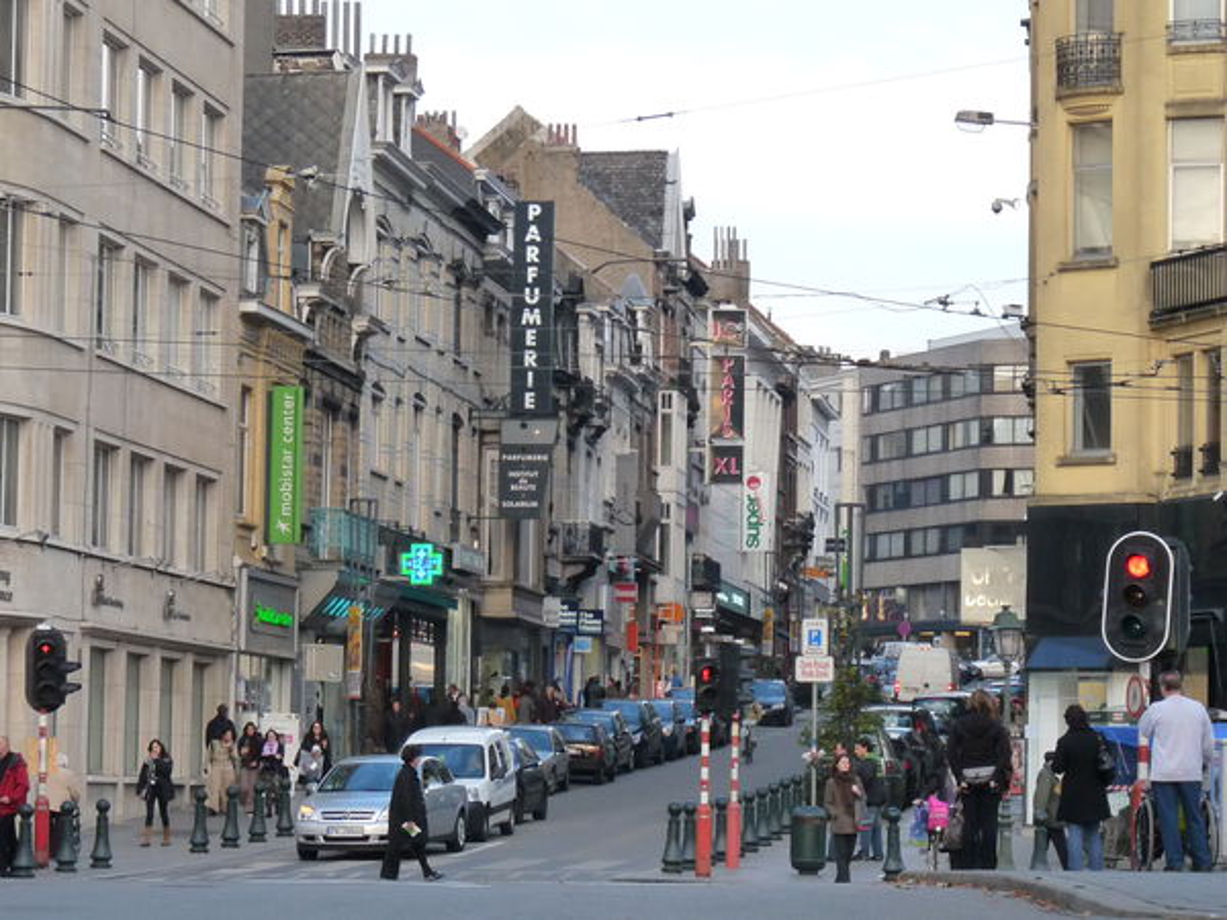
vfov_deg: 11.2
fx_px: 4679
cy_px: 460
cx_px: 614
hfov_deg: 14.9
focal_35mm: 132
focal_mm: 16.7
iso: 320
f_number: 4
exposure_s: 1/320
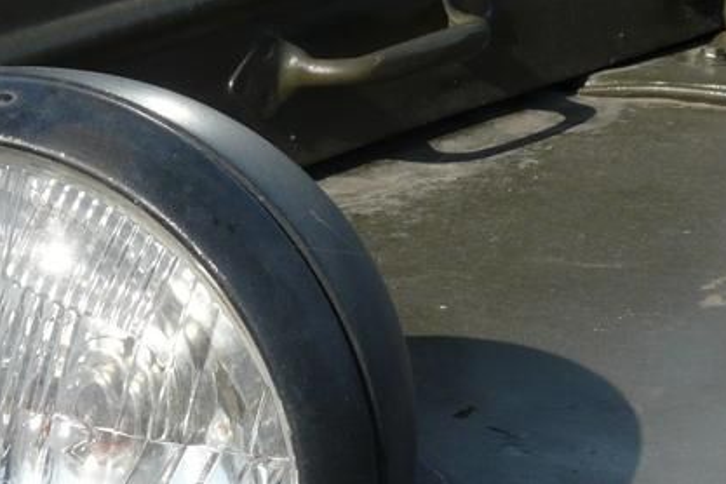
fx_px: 4840
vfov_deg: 5.7
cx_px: 106
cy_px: 637
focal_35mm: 240
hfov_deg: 8.6
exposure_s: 1/400
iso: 100
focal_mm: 15.4
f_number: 5.6
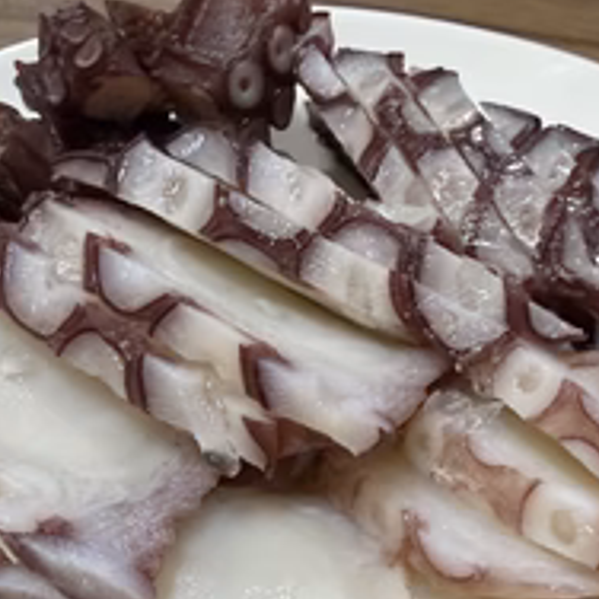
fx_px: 959
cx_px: 449
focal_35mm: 49
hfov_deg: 34.0
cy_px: 561
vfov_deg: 32.6
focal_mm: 2.22
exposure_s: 1/60
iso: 250
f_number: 2.2
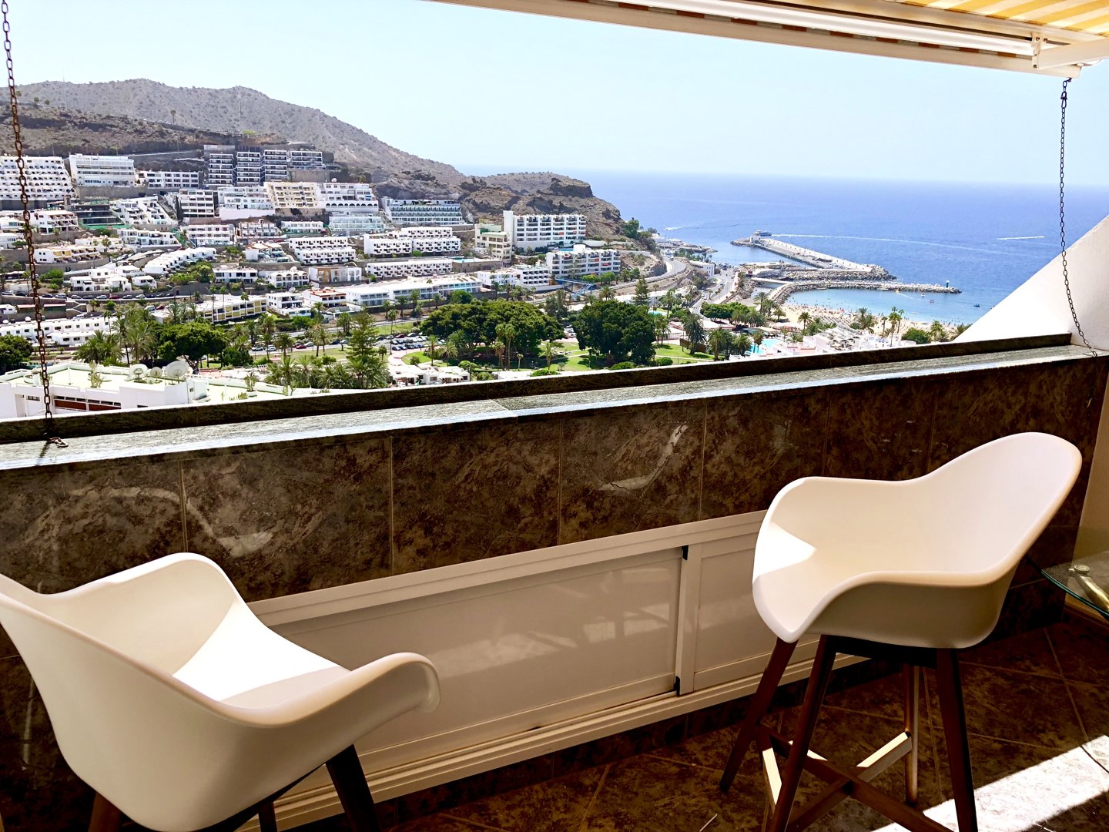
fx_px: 897
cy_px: 416
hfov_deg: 63.4
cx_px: 554
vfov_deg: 49.7
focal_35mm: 28
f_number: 1.8
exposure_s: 1/1736
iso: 20
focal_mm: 3.99
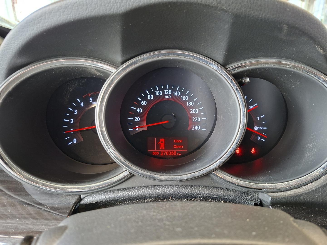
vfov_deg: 58.9
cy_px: 122
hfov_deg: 73.9
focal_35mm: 23
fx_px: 217
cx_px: 164
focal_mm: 5.54
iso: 400
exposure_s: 1/25
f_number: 1.8
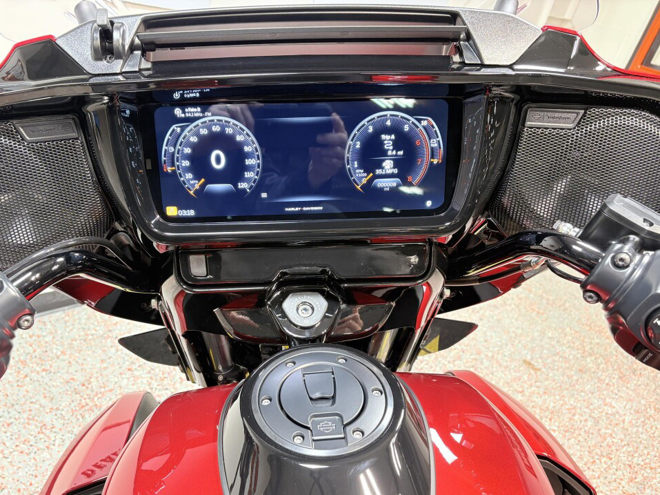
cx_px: 296
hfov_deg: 61.5
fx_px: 553
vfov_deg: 48.1
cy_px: 275
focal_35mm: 29
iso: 100
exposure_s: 1/60
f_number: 1.6
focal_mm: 5.96
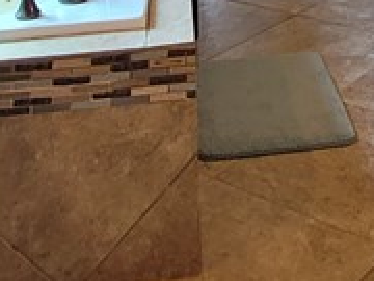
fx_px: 800
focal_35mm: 74
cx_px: 314
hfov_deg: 25.7
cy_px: -314
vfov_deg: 15.2
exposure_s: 1/60.2
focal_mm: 1.74
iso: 64
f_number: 2.2
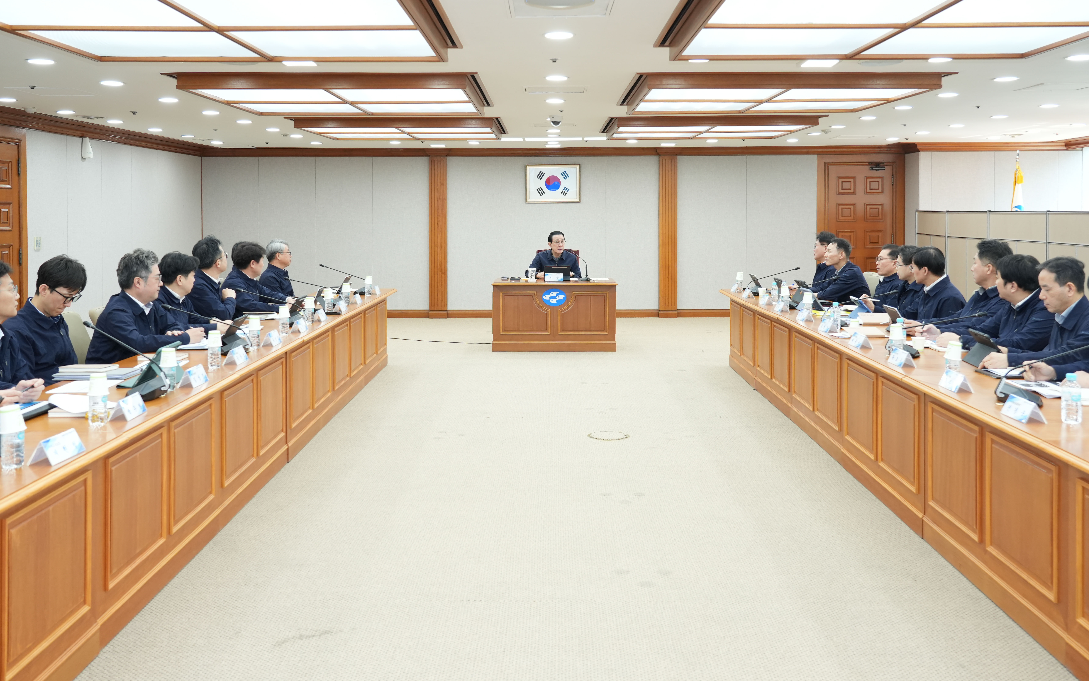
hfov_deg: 58.1
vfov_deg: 38.3
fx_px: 979
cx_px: 549
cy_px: 325
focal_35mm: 33
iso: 1250
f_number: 5
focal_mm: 32
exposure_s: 1/125
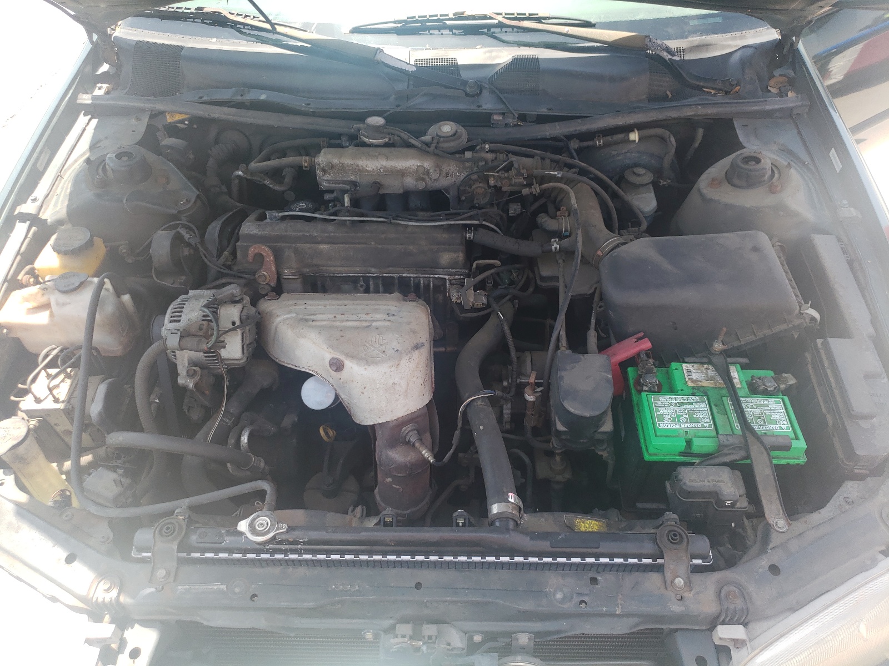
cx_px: 444
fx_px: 668
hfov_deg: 67.3
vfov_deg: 53.1
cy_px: 333
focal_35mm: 26
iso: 50
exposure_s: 1/435
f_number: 1.5
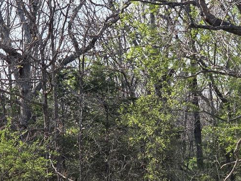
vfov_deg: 10.5
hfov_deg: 14.0
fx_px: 982
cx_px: 165
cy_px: 173
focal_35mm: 141
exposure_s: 1/314
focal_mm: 7
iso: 25
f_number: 2.4
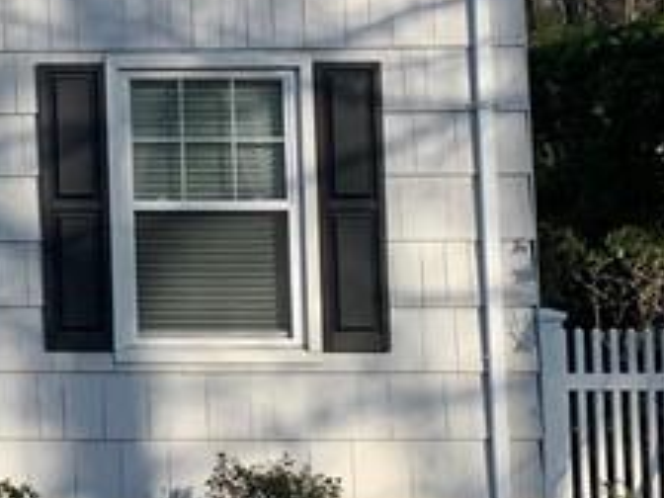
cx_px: -459
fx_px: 2283
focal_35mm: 119
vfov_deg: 12.2
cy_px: -47
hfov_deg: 14.8
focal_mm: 4.25
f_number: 1.8
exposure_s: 1/1468
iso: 25
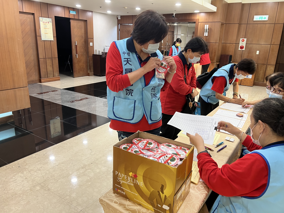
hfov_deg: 67.3
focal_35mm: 26
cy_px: 106
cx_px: 142
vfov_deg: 53.1
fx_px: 213
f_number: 1.5
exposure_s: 1/60
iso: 100
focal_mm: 5.7
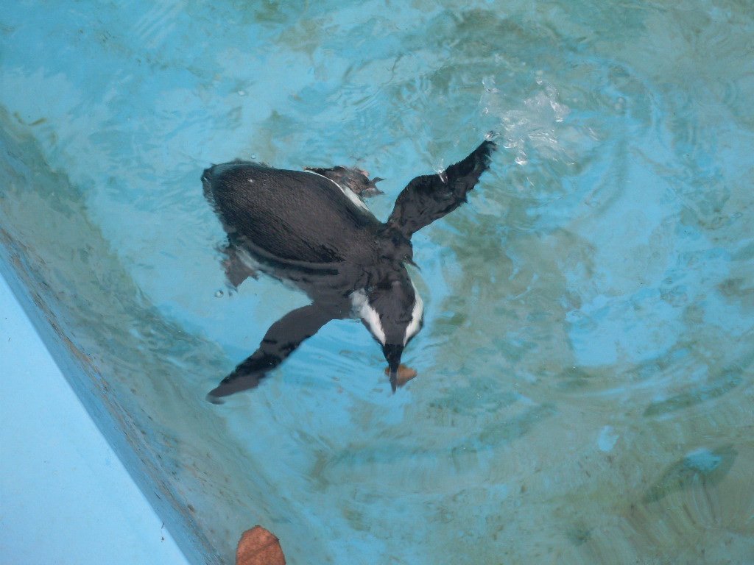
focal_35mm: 114
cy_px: 282
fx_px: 2483
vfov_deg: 13.0
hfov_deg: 17.3
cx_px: 377
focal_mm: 18.9
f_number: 5.2
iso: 120
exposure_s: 1/60
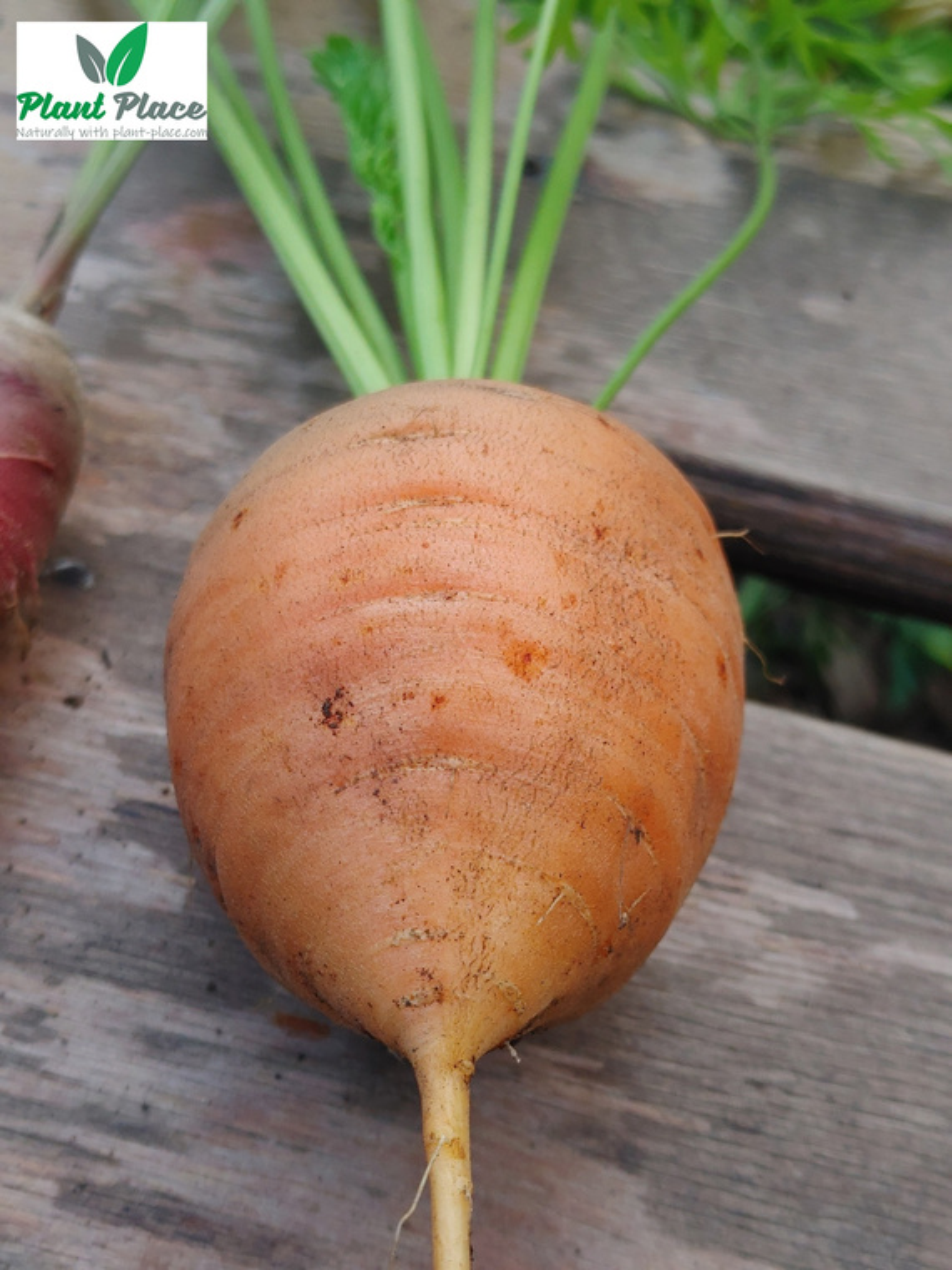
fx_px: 1907
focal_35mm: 52
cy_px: 635
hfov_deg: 28.0
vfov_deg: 36.8
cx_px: 476
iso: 50
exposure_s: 1/120
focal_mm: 4.81
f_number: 1.8
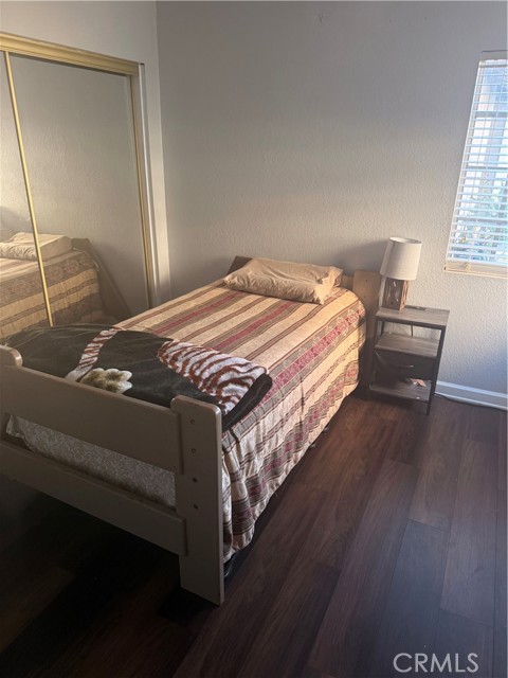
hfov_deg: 56.8
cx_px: 254
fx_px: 470
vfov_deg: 71.6
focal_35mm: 24
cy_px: 339
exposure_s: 1/60
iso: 160
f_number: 1.78
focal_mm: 6.76
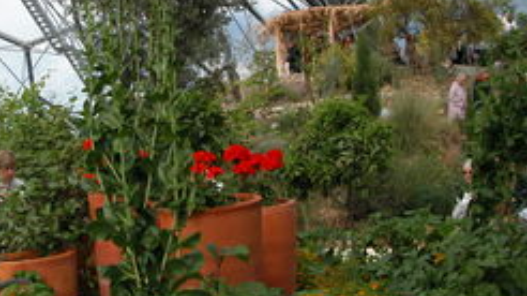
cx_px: 135
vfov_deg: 19.3
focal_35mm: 62
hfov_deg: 33.2
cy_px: 77
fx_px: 866
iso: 100
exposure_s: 1/178
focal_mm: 8.9
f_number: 5
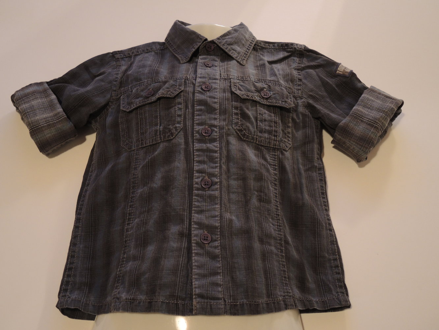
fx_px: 444
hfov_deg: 52.6
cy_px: 165
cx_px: 220
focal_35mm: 35
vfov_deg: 40.7
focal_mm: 7.6
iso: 400
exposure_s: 1/13
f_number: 2.2
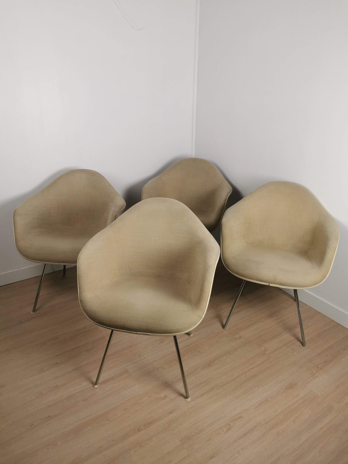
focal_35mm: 27
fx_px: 362
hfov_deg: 51.4
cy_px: 232
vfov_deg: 65.3
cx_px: 174
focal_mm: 5.56
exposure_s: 1/100
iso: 100
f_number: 1.6
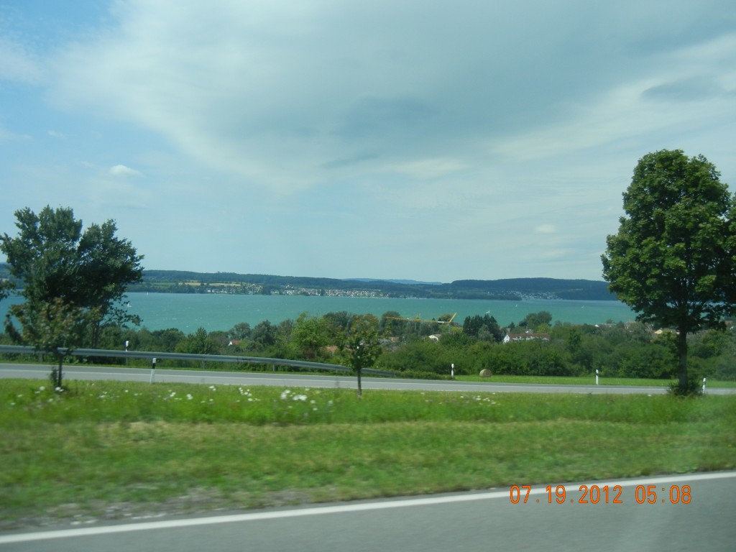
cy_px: 276
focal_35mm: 34
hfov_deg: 54.0
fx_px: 723
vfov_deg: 41.8
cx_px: 368
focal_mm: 6.2
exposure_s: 1/397
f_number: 7.2
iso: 160
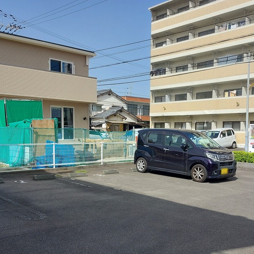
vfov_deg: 44.5
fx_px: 307
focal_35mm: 37
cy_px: 159
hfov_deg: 44.9
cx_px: 134
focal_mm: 5.23
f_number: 1.8
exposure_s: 1/794
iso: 25
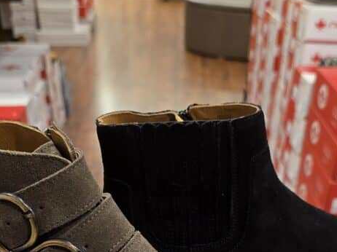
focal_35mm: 51
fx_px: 496
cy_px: 272
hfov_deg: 37.5
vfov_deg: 26.4
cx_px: 174
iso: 320
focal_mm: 6.3
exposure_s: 1/100
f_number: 1.7
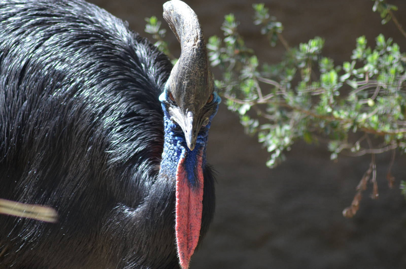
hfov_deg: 6.6
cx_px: 203
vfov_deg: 4.3
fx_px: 3545
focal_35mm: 315
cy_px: 134
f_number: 4.8
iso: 800
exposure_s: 1/800
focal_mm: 210
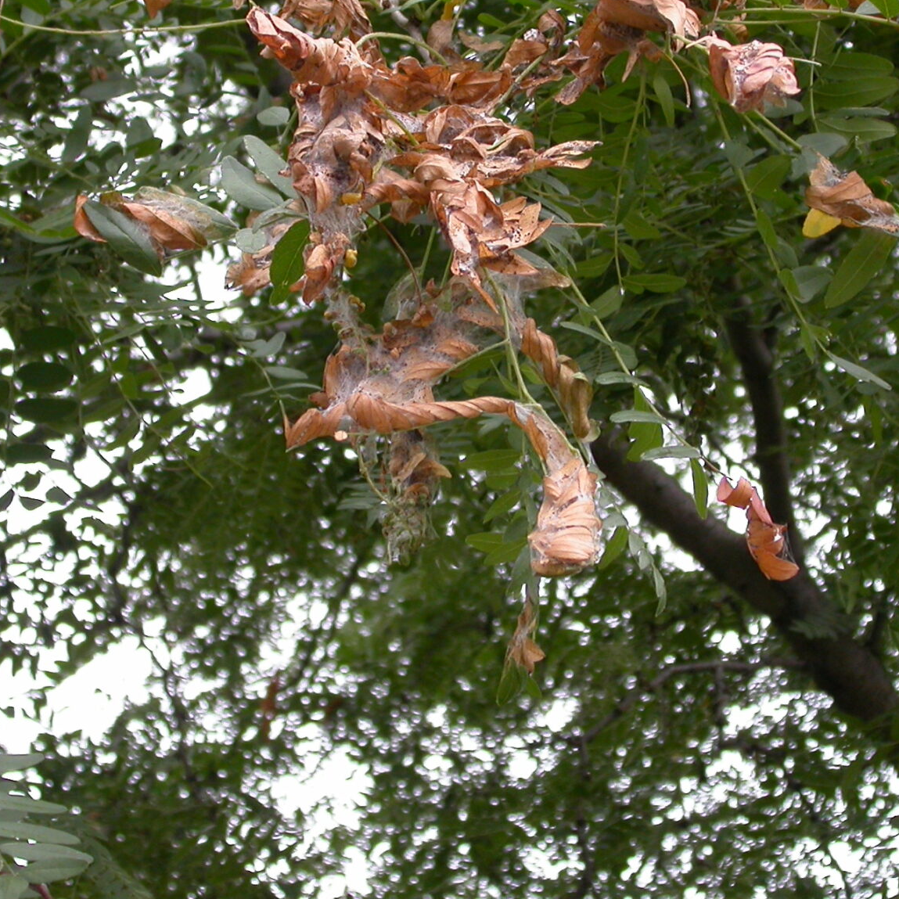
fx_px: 3702
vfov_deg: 13.8
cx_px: 508
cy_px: 342
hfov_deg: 13.8
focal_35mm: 126
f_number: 3.5
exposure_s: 1/77.8
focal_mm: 16.6
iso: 100
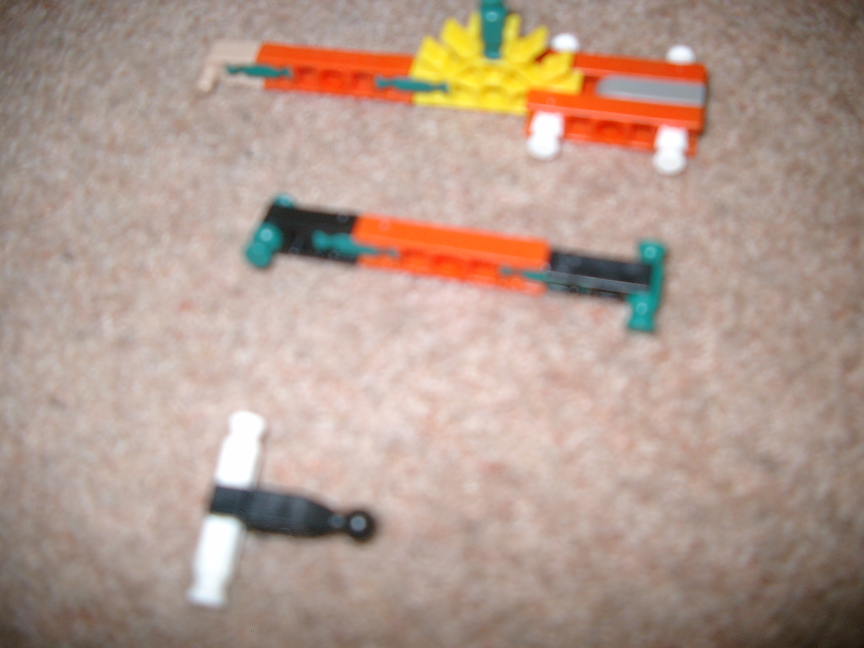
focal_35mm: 37
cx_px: 432
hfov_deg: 50.1
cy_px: 324
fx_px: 924
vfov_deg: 38.7
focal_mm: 7.6
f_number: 2.6
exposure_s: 1/60
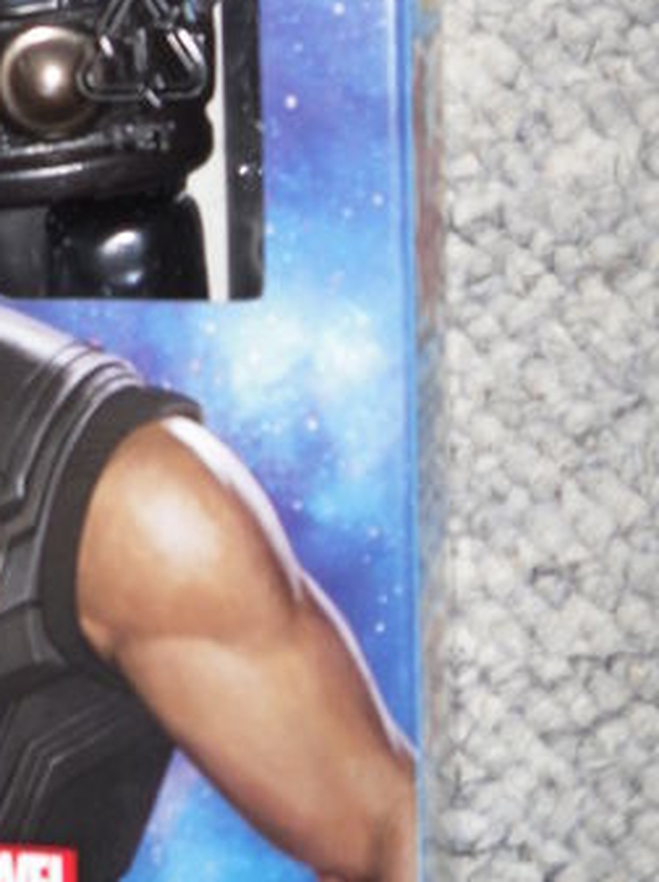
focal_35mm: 104
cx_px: -118
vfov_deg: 18.3
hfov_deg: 13.8
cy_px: -50
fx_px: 2645
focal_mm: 6.3
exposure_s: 1/45
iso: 80
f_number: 3.5
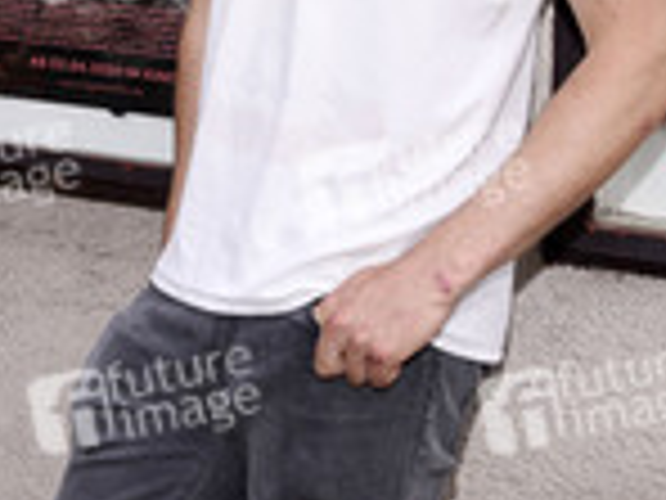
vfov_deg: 15.4
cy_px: -162
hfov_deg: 20.9
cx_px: 25
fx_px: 1751
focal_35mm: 91
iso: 400
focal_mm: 31
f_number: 8
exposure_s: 1/160
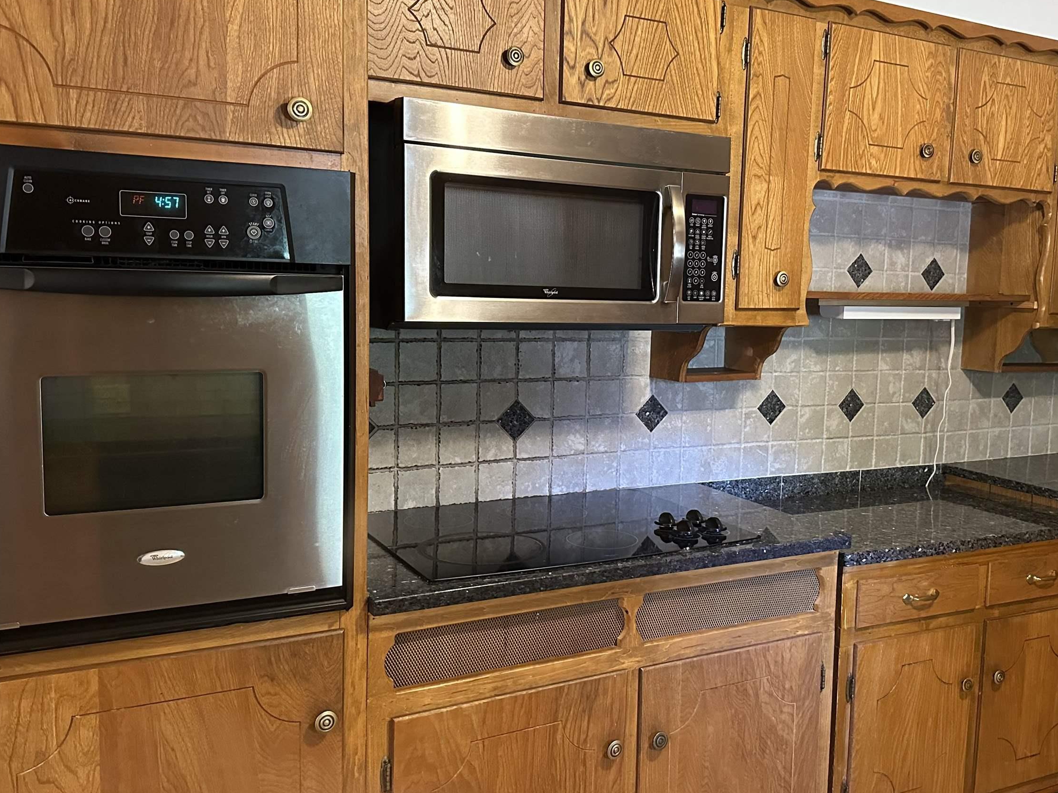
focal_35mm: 33
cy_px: 380
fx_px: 1009
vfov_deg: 42.9
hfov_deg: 55.1
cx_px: 615
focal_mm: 6.86
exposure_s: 1/60
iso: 800
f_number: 1.78
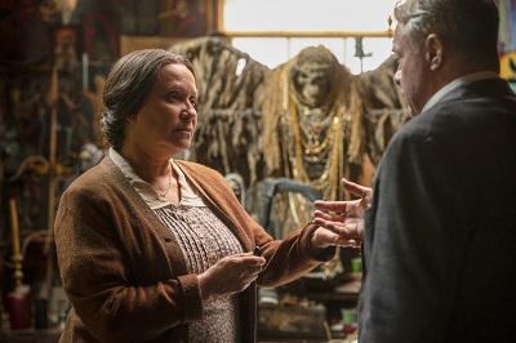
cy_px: 172
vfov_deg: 16.0
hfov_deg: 23.9
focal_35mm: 85
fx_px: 1217
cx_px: 258
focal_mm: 85
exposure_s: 1/125
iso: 2000
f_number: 2.8
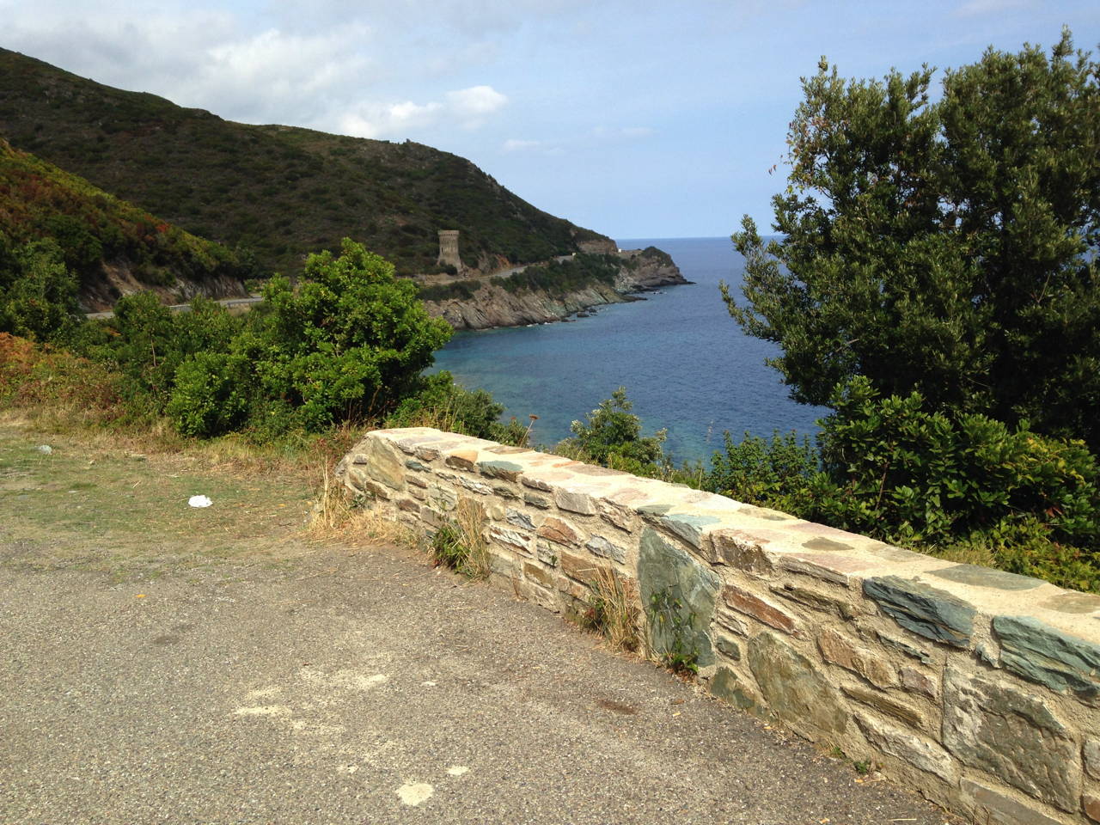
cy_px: 412
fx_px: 1049
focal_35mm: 33
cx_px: 550
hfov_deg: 55.4
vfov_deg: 42.9
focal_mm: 4.12
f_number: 2.4
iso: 50
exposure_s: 1/1506
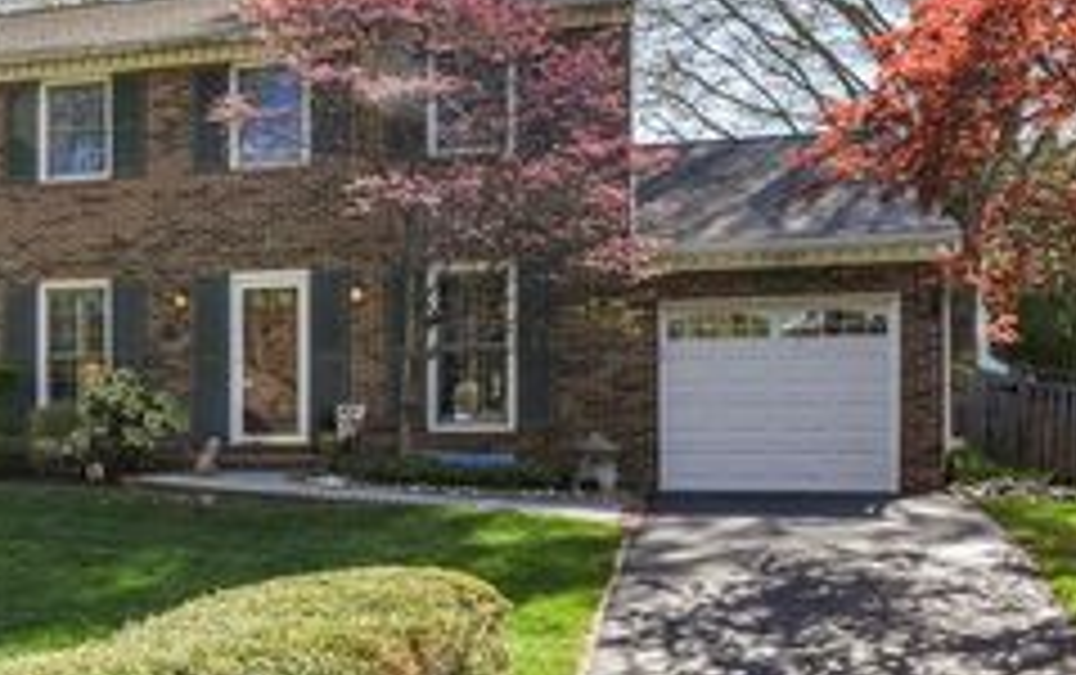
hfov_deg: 38.0
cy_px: 428
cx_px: 90
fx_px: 1439
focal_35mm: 49
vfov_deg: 26.3
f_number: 18
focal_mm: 23
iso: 800
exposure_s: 1/200
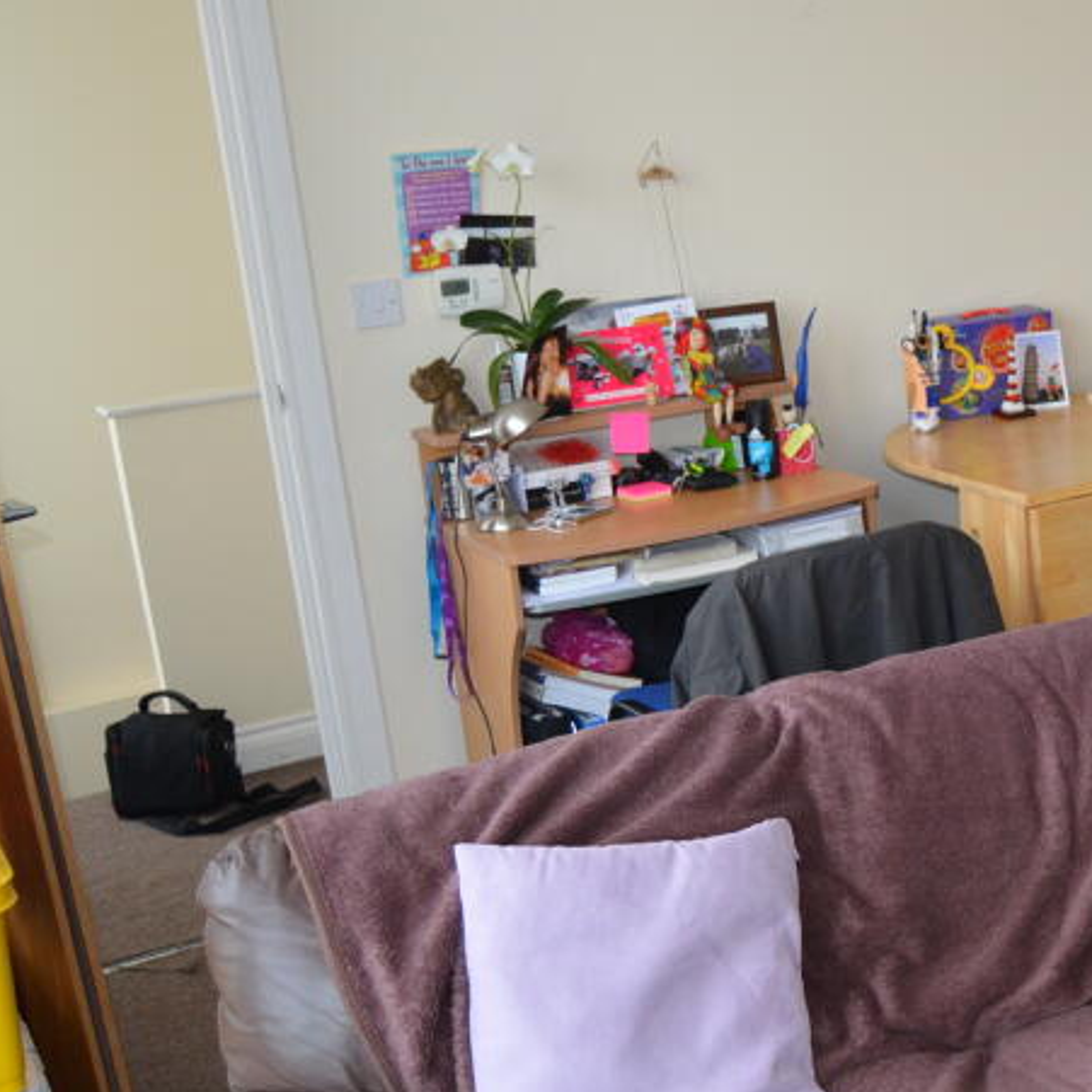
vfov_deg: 32.8
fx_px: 1856
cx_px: 1119
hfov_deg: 30.3
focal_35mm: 52
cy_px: 567
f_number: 3.5
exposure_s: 1/60
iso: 800
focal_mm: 18
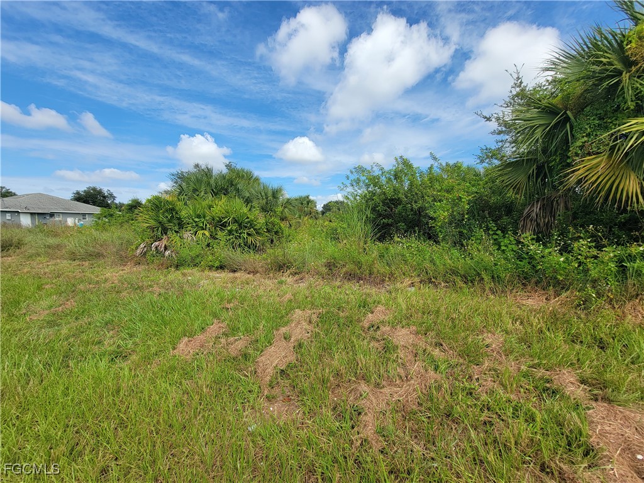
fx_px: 242
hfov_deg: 106.2
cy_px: 242
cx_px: 322
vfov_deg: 89.9
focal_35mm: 13
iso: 50
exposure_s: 1/1441
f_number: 2.2
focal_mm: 2.2
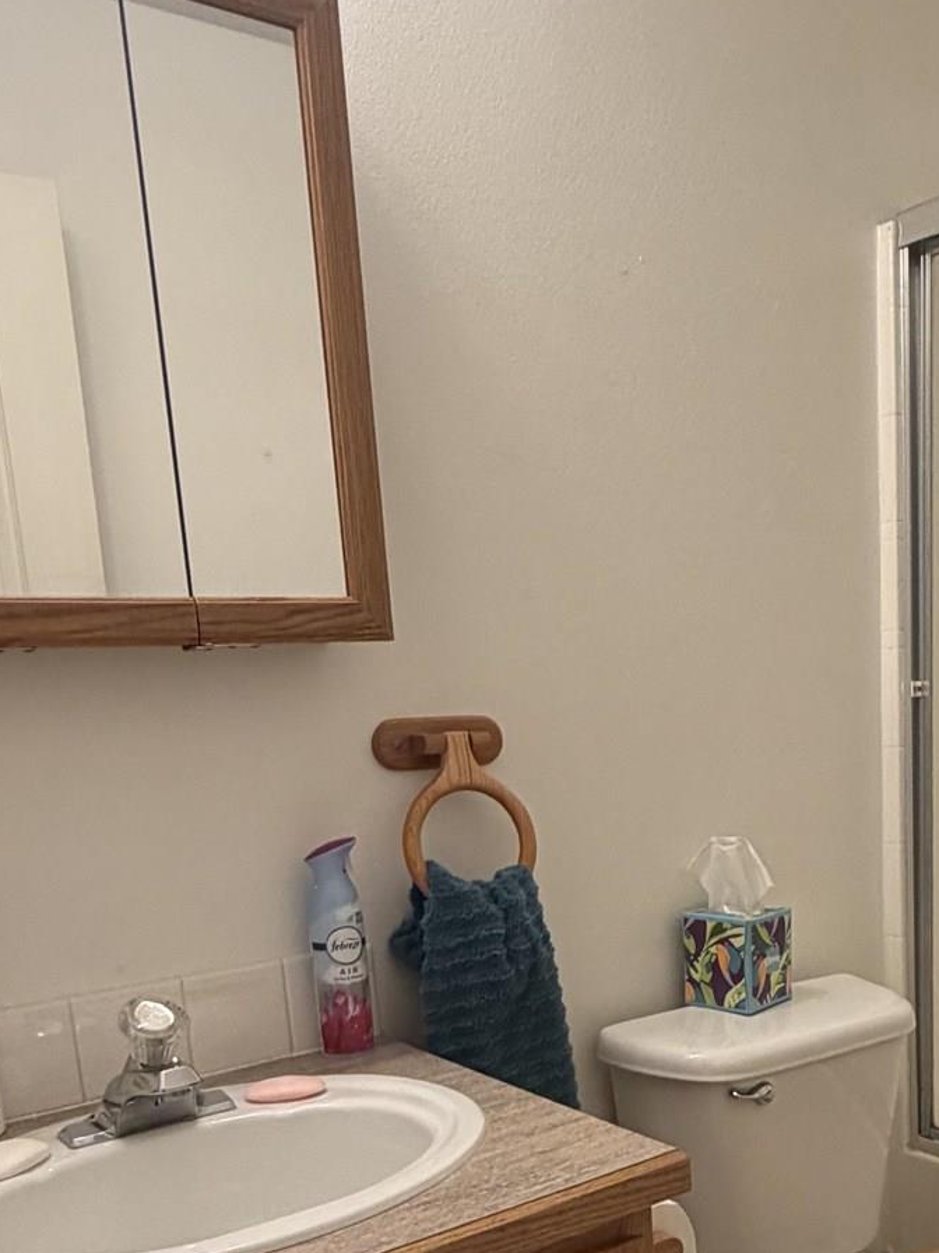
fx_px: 1302
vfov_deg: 49.2
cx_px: 686
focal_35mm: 36
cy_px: 947
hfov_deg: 38.8
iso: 250
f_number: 2.2
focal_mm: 2.22
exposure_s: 1/120
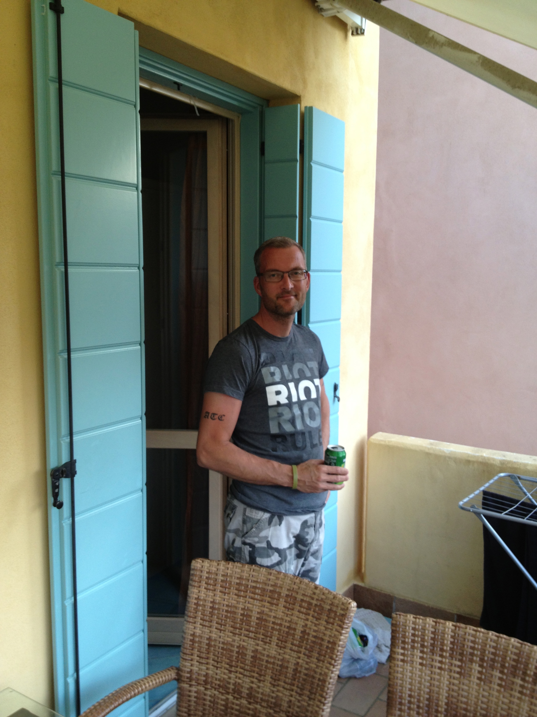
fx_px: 724
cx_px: 268
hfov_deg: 40.7
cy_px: 358
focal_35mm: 35
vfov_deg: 52.6
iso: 50
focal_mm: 4.28
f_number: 2.4
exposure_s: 1/120
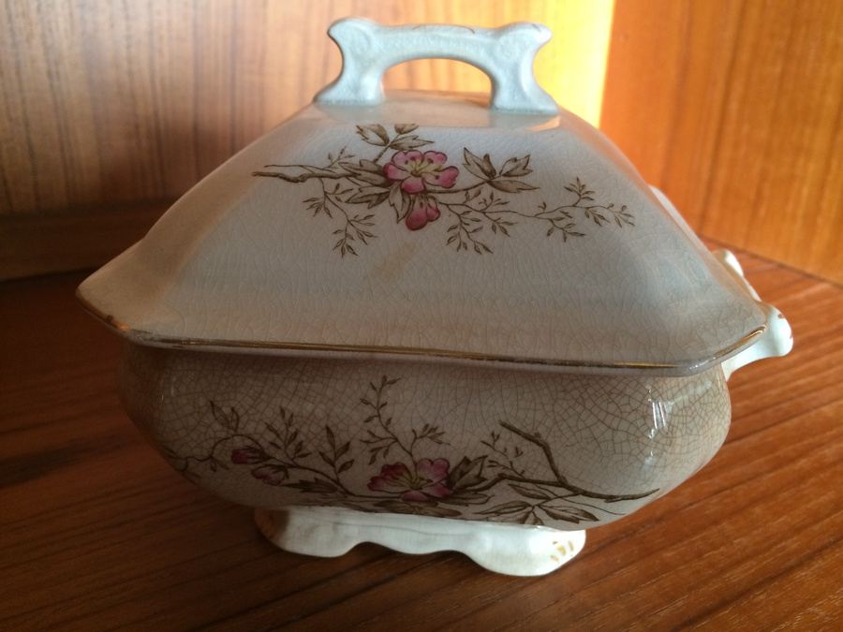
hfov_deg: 60.0
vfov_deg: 46.8
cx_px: 422
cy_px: 316
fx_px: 731
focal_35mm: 30
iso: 125
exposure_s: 1/30
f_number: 2.2
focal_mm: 4.12
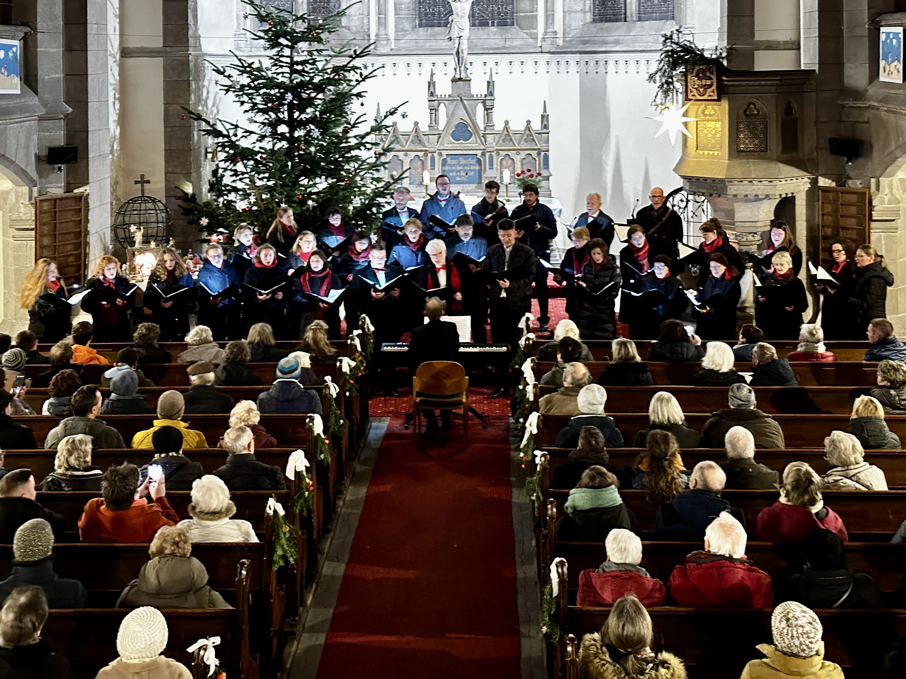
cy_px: 340
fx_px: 1256
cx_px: 453
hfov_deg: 39.7
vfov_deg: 30.3
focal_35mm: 48
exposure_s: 1/17
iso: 2000
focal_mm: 6.86
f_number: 1.78
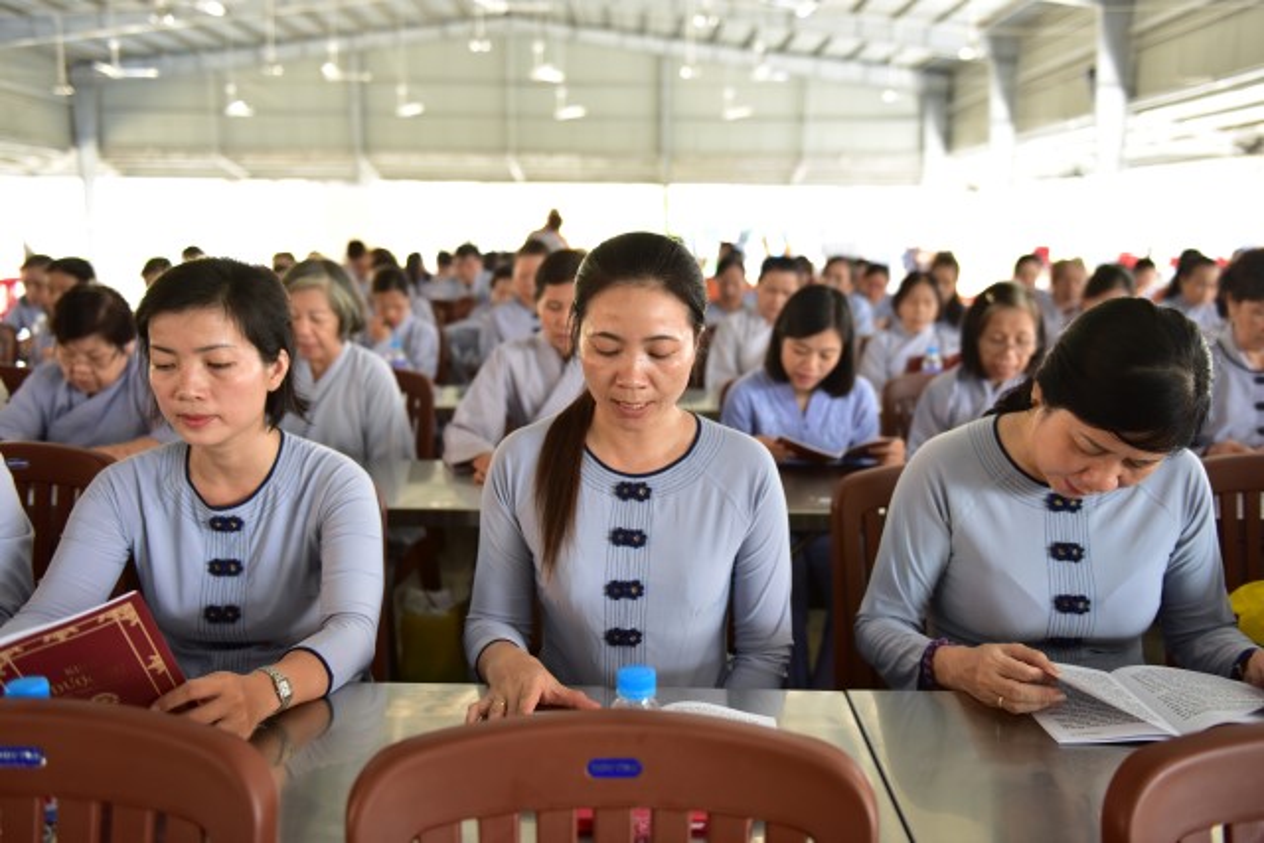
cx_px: 632
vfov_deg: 38.9
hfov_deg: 55.8
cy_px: 422
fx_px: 1194
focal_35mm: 34
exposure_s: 1/125
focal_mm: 34
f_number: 2.8
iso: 500
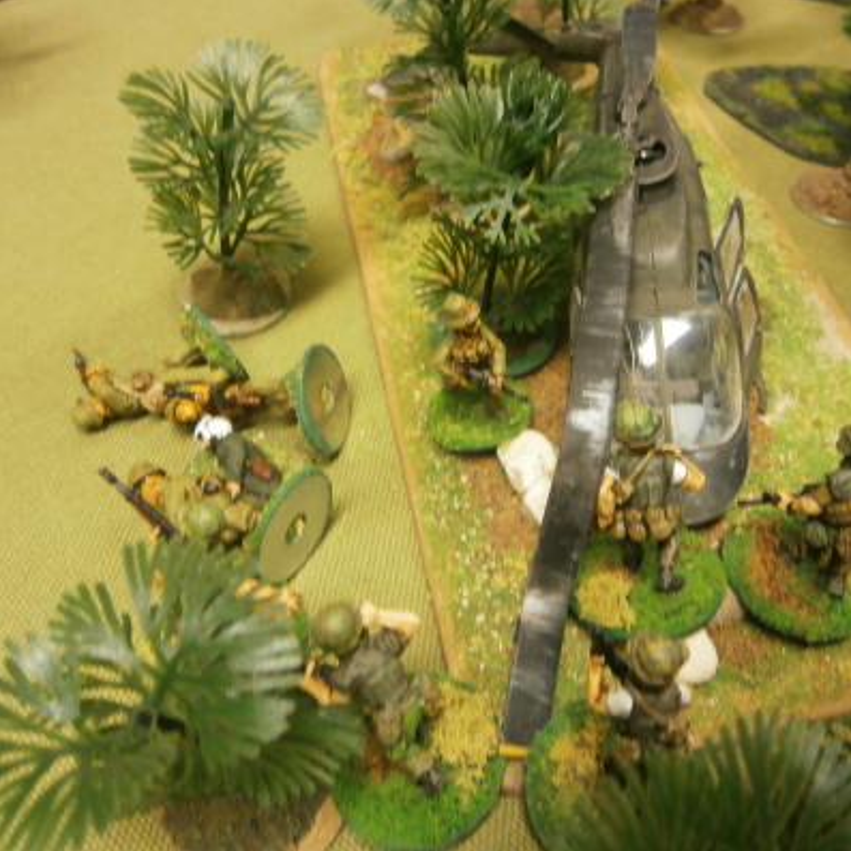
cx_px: 502
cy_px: 427
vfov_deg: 52.5
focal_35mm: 31
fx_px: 862
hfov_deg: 52.2
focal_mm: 4.7
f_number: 2.8
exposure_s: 1/25
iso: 200
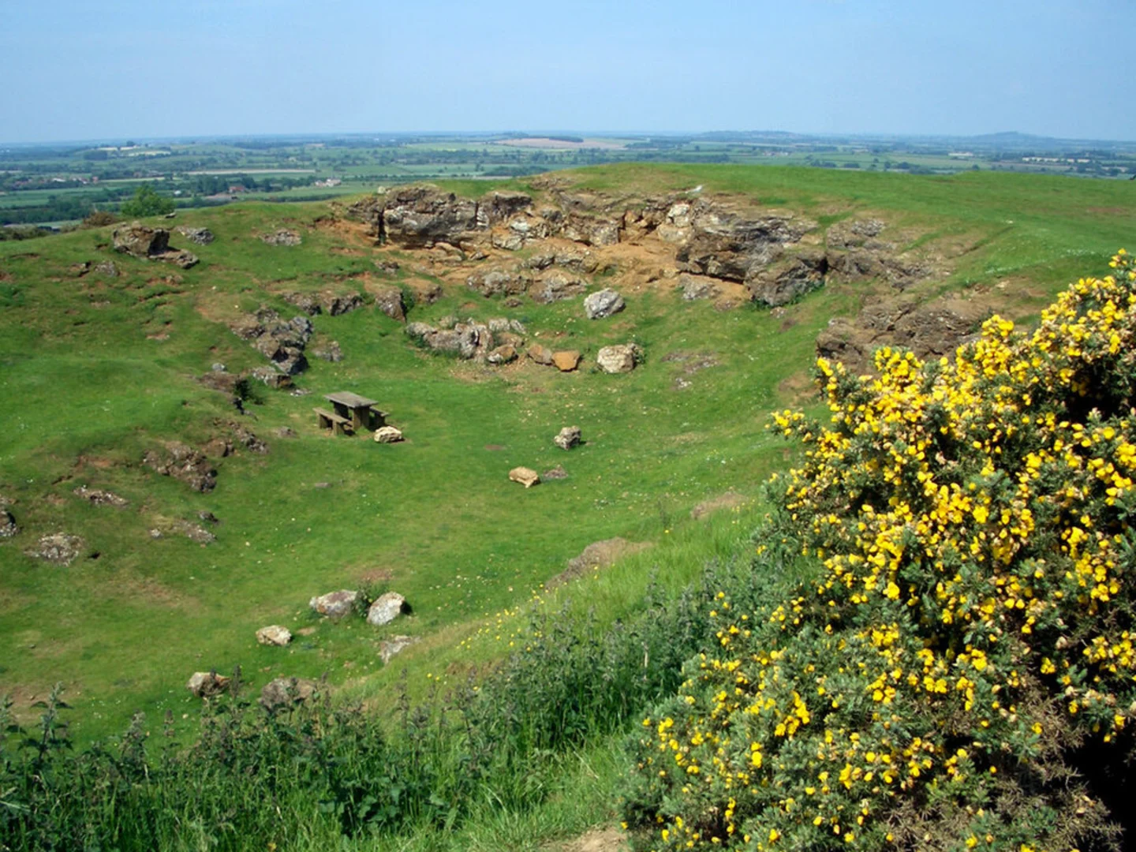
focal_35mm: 35
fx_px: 1149
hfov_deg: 52.6
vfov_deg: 40.7
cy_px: 426
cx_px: 568
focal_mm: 5.8
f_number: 4.3
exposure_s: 1/500
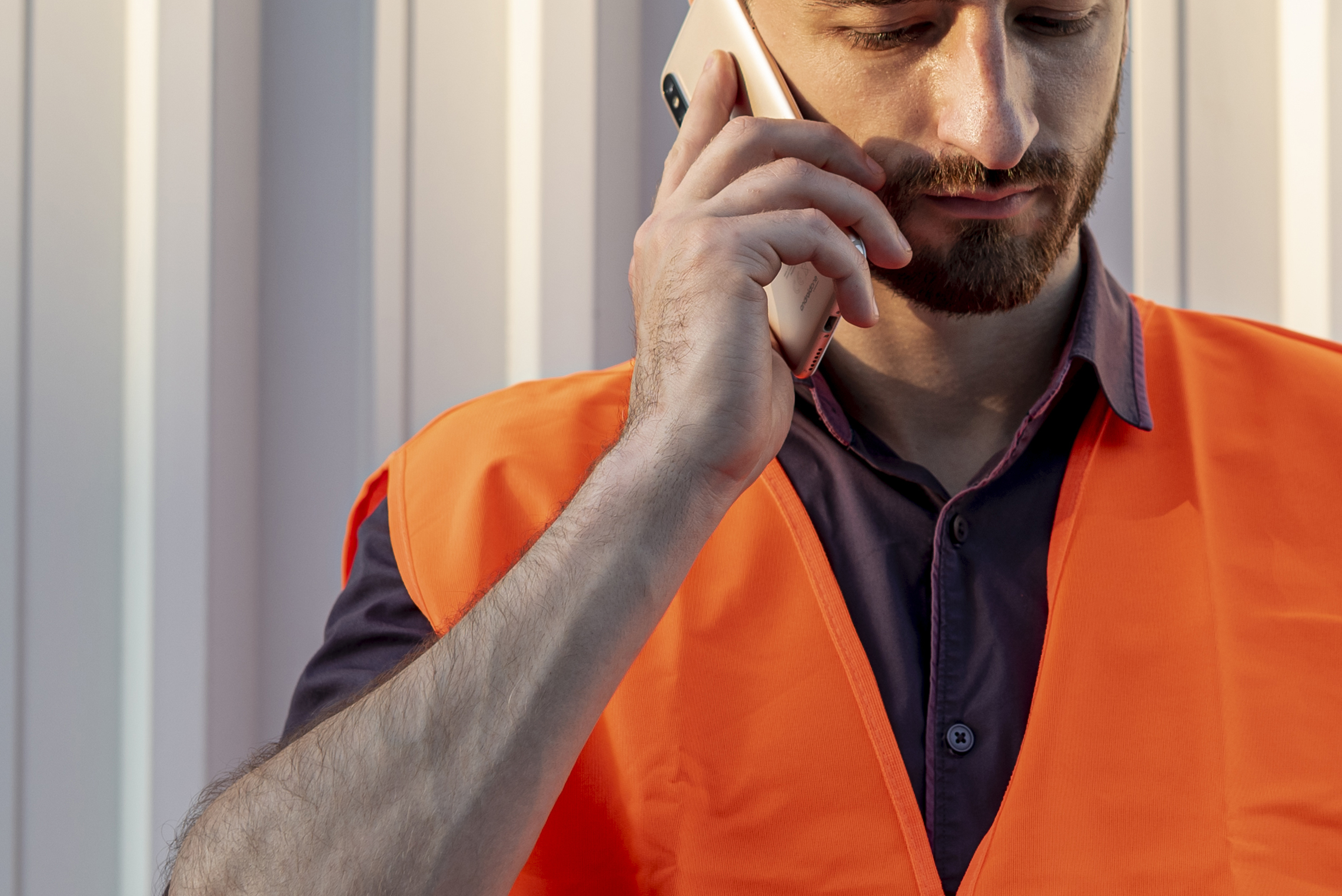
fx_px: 4811
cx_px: 1037
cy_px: 347
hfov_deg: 15.8
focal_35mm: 129
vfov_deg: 10.6
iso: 100
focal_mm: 50
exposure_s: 1/320
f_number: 3.5
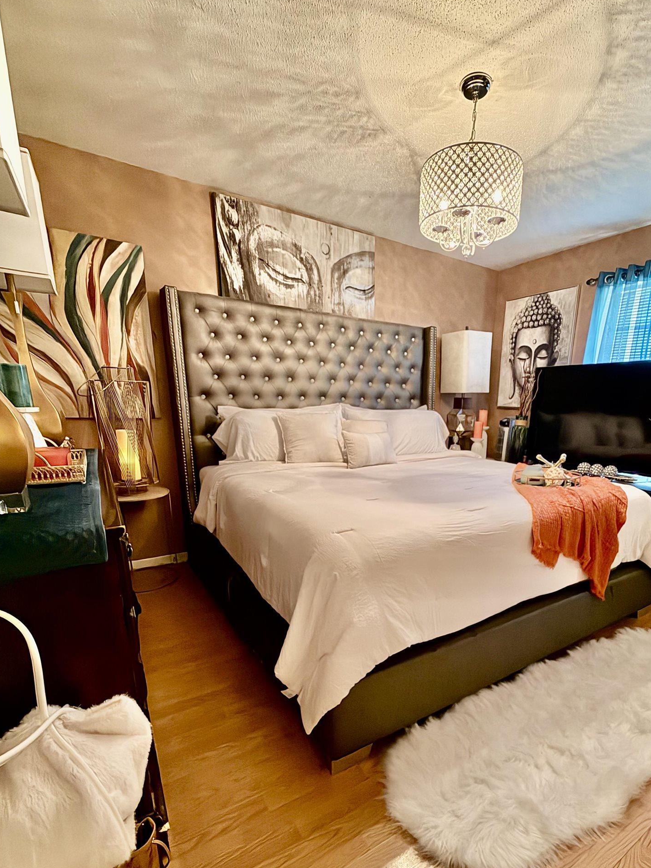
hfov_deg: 73.9
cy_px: 521
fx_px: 426
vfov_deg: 89.8
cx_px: 390
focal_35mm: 17
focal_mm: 2.22
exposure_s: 1/40
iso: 640
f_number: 2.2
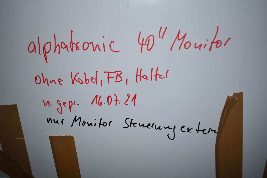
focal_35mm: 32
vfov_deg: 41.7
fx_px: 234
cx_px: 134
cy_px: 89
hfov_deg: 59.5
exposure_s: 1/125
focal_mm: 21
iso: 160
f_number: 3.8
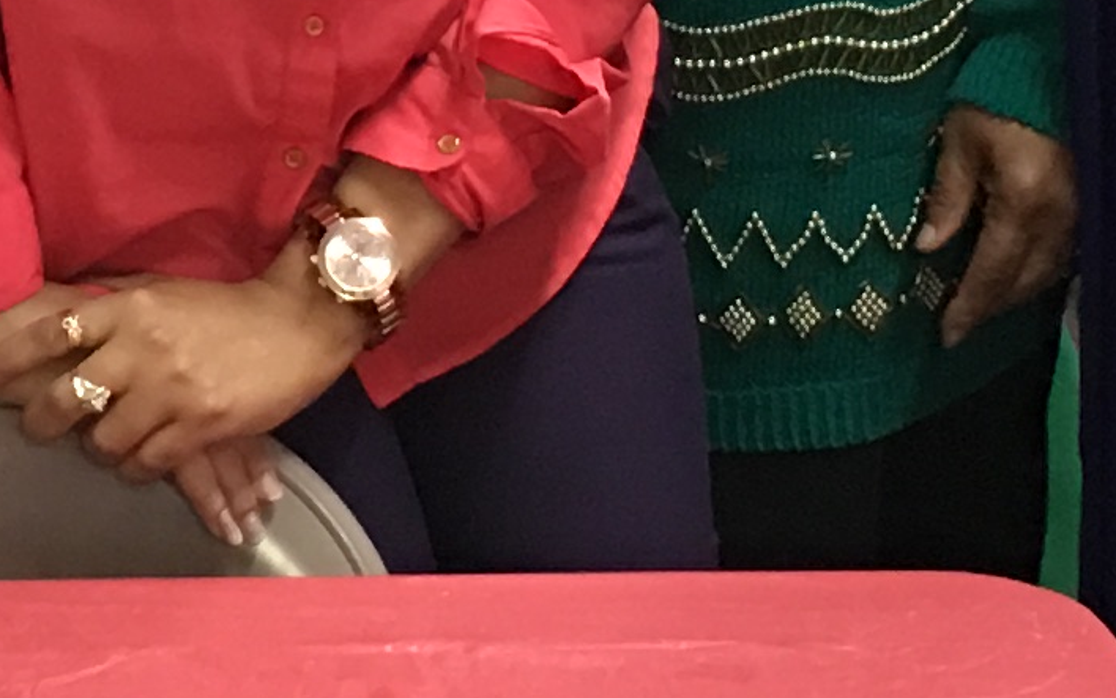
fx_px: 5324
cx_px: 91
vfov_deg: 7.3
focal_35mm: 175
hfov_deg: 11.9
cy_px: -440
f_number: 2.2
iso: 80
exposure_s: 1/10
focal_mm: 4.15
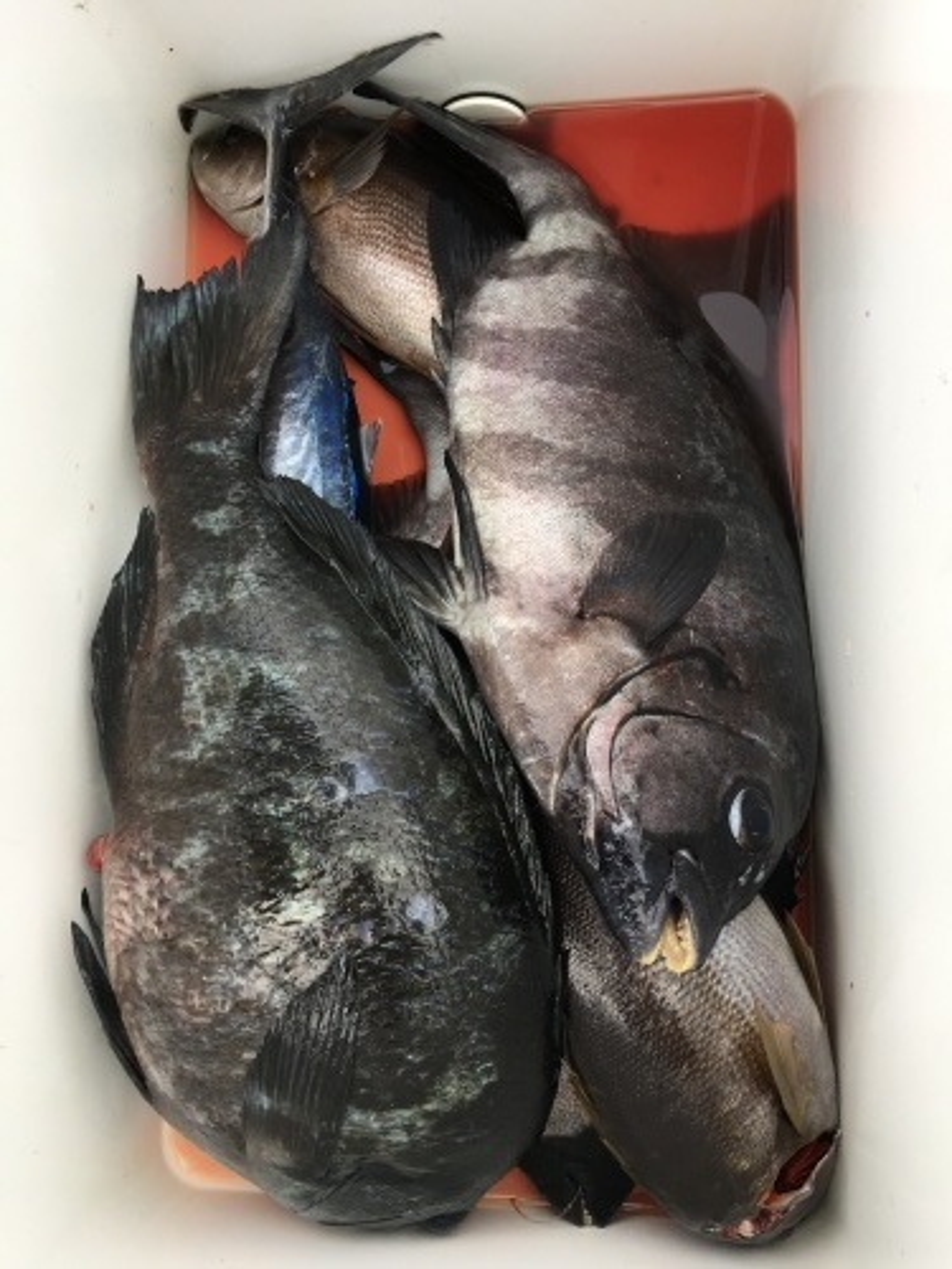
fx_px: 1063
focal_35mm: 29
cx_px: 476
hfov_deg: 48.2
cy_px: 634
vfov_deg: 61.7
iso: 32
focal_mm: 4.15
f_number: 2.2
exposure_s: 1/120
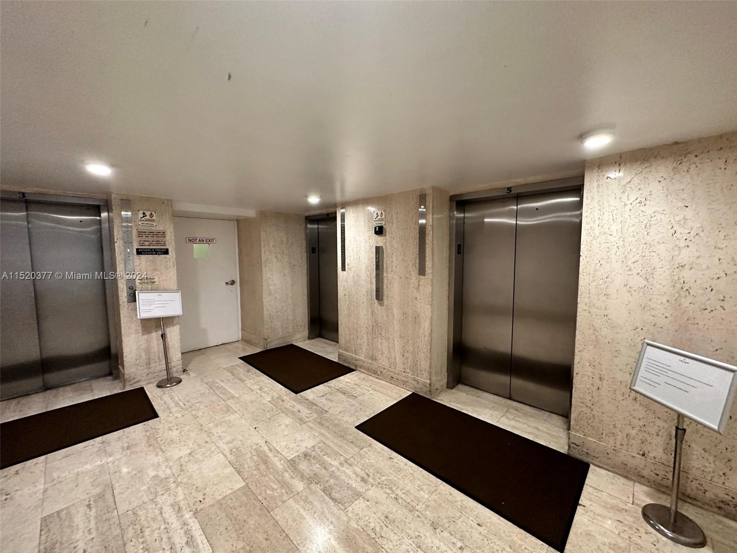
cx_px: 368
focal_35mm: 14
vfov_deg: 85.7
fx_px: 298
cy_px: 276
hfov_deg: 102.1
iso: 500
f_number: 2.2
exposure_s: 1/60
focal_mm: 2.22
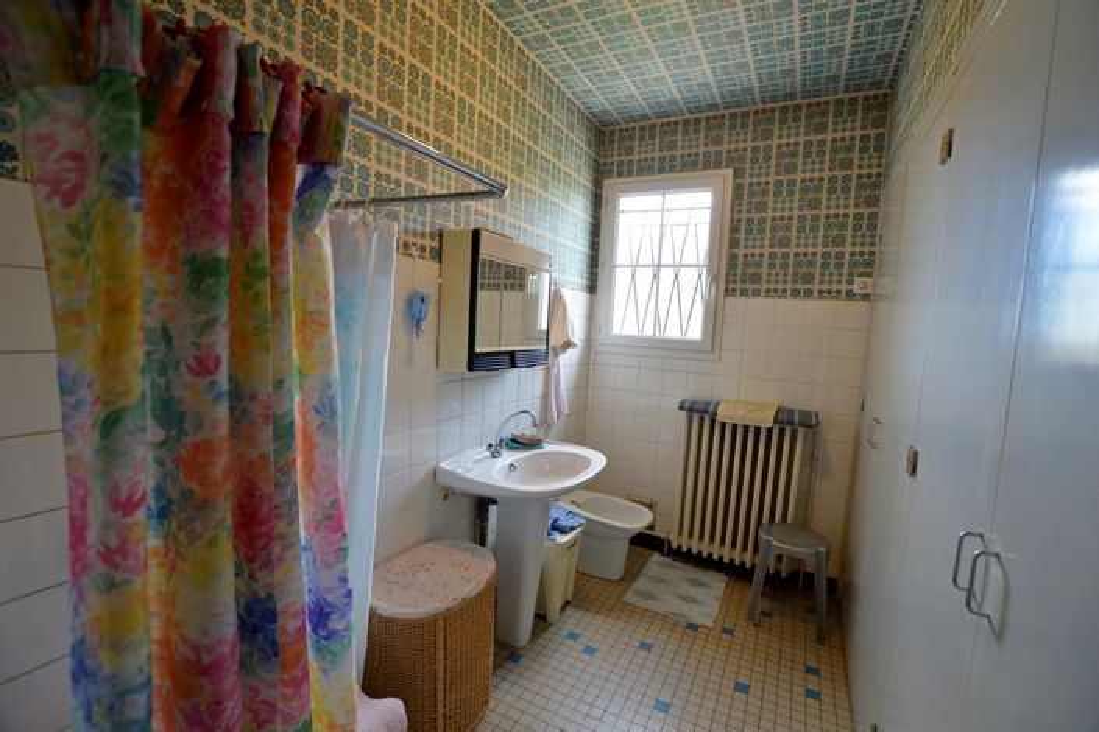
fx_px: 458
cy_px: 366
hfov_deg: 100.4
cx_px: 550
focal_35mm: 15
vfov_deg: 77.3
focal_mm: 10
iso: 450
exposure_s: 1/60
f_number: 3.5
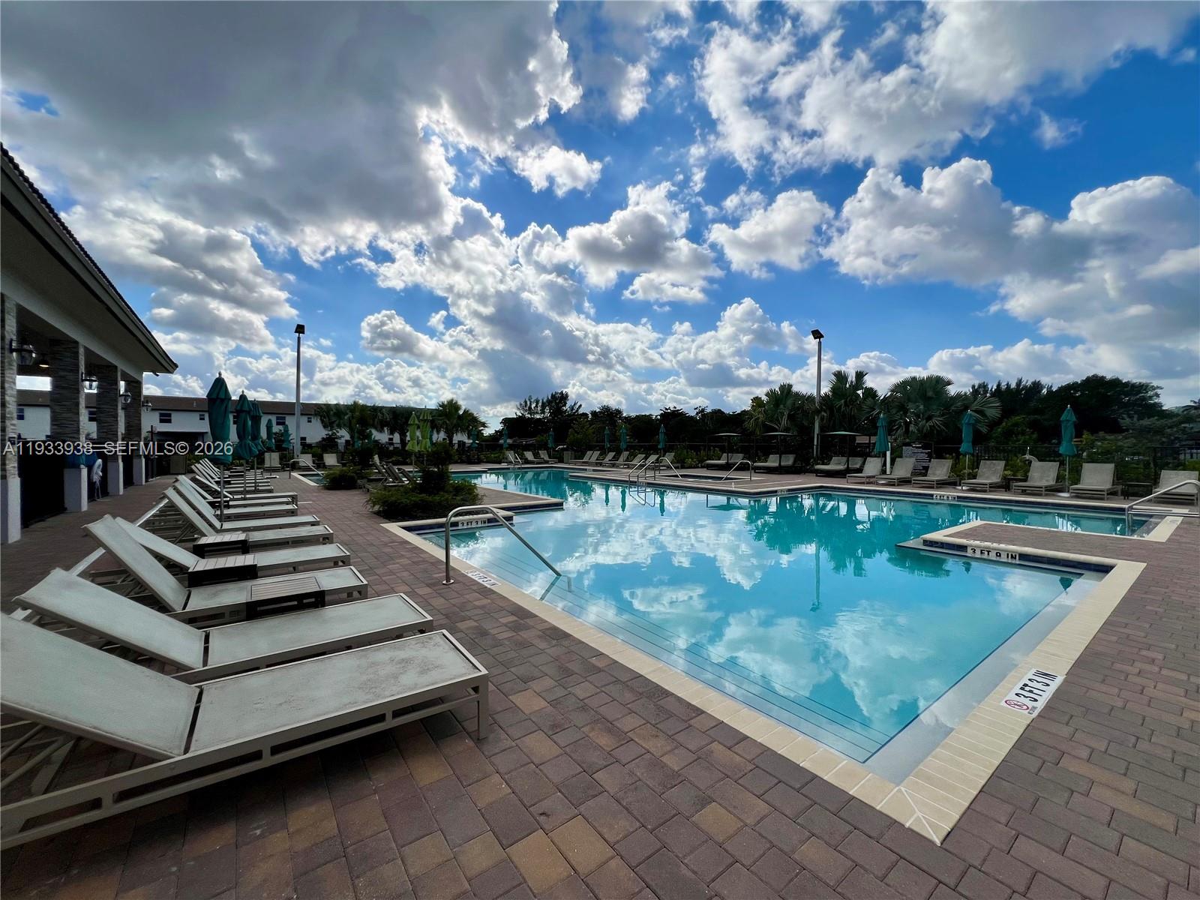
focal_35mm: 13
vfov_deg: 89.9
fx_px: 451
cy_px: 450
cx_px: 600
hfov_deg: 106.2
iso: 32
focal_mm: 1.57
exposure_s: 1/4386
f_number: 1.8
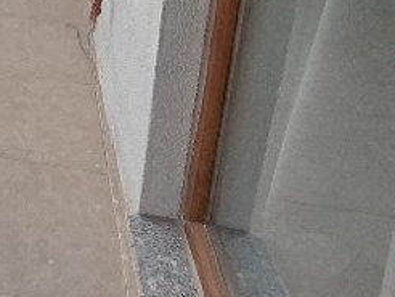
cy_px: -92
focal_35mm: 52
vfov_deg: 24.4
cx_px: -133
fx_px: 594
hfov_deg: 29.0
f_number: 2.2
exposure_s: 1/158
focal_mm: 1.65
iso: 50
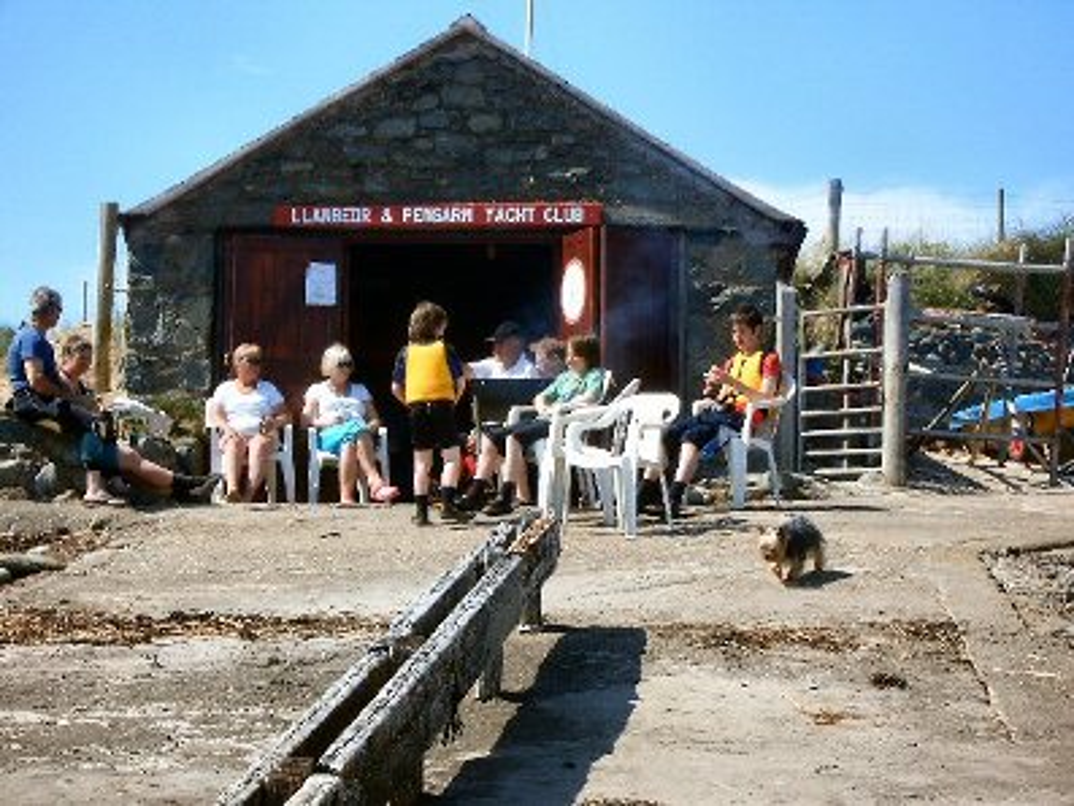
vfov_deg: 14.1
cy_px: 403
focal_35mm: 105
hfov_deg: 18.7
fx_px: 3259
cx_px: 537
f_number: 7.7
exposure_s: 1/160
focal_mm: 17.4
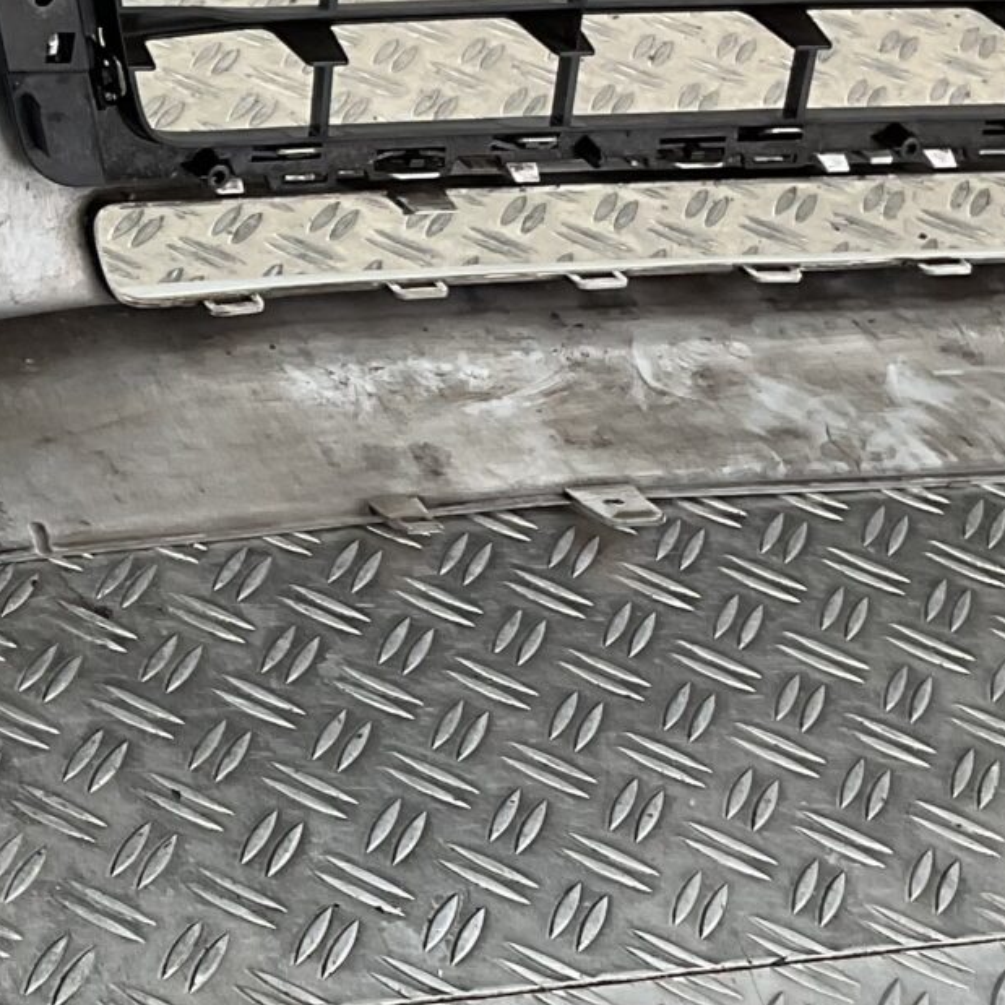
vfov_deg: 16.3
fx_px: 3482
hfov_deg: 15.9
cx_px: -140
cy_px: 253
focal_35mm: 106
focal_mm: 3
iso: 25
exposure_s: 1/120
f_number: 1.8
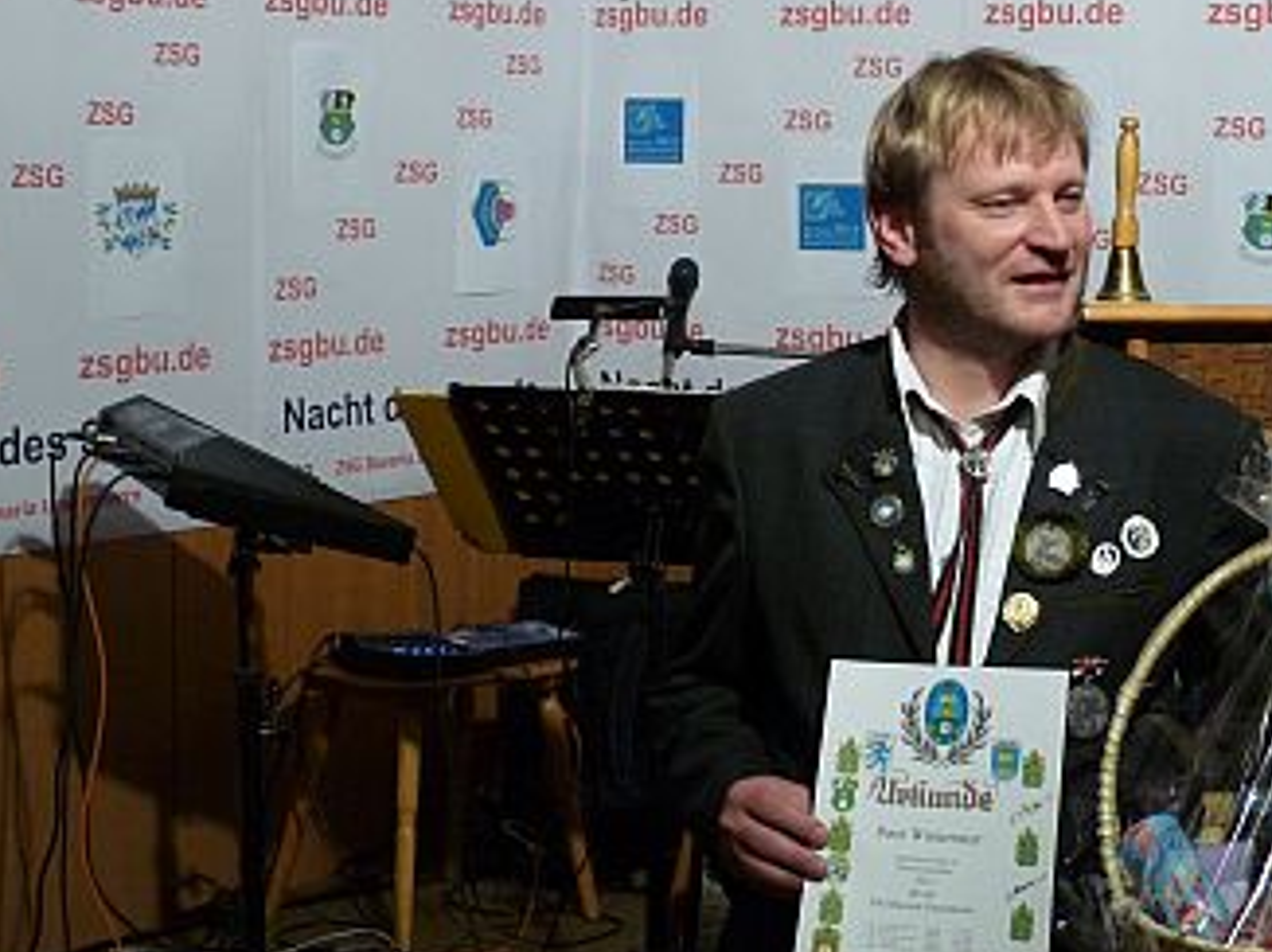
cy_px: 378
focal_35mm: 81
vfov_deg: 18.2
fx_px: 2974
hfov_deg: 23.7
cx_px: 1061
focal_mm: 7.8
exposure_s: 1/30
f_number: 3
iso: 250
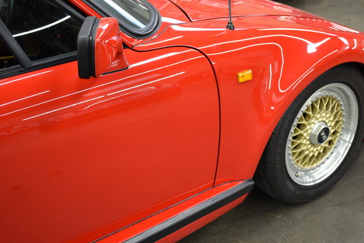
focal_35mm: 46
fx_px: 461
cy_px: 103
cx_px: 209
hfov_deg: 42.9
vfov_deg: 29.5
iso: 720
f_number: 4
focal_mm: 25
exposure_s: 1/40
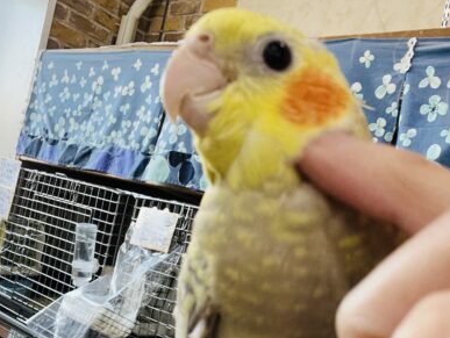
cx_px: 271
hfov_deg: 48.6
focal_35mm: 38
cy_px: 235
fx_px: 494
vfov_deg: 37.2
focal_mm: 2.71
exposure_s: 1/50
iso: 125
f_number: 2.2
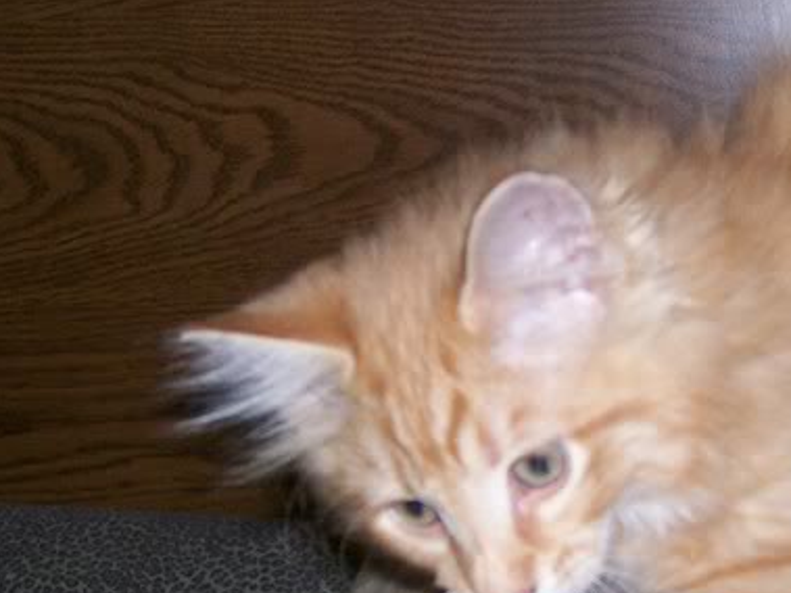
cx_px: 591
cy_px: 380
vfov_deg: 19.3
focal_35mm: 76
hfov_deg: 25.4
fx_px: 1736
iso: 140
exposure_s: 1/64
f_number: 2.7
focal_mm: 6
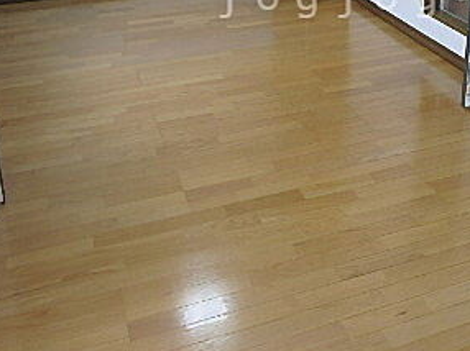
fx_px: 638
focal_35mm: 47
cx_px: 332
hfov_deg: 39.7
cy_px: -2
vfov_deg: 28.8
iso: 160
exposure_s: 1/60
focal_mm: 3.7
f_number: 3.5
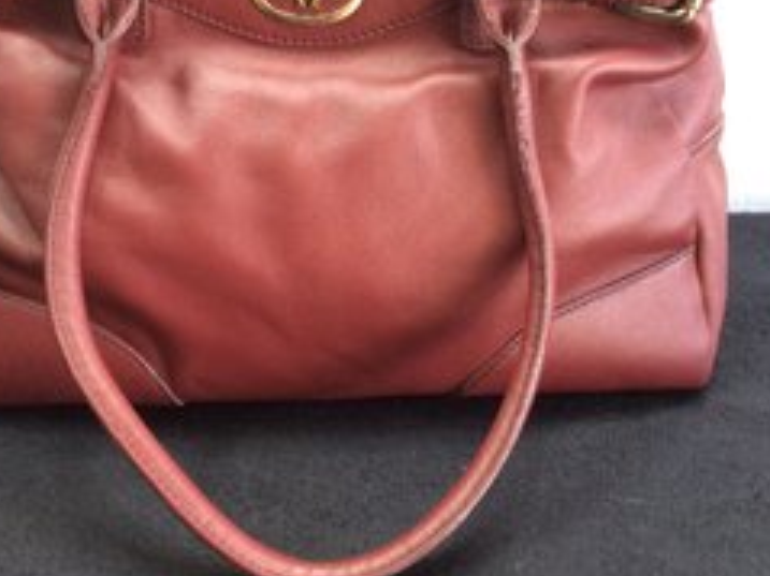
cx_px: 300
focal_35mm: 46
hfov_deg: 41.0
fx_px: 1023
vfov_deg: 31.4
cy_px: 220
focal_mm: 3.3
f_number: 2.4
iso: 125
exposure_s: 1/24
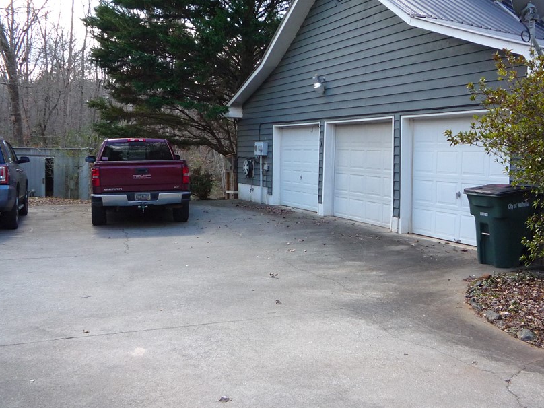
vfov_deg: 37.7
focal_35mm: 38
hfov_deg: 48.5
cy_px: 190
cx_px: 339
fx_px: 597
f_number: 3.5
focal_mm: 5.2
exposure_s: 1/200
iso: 200
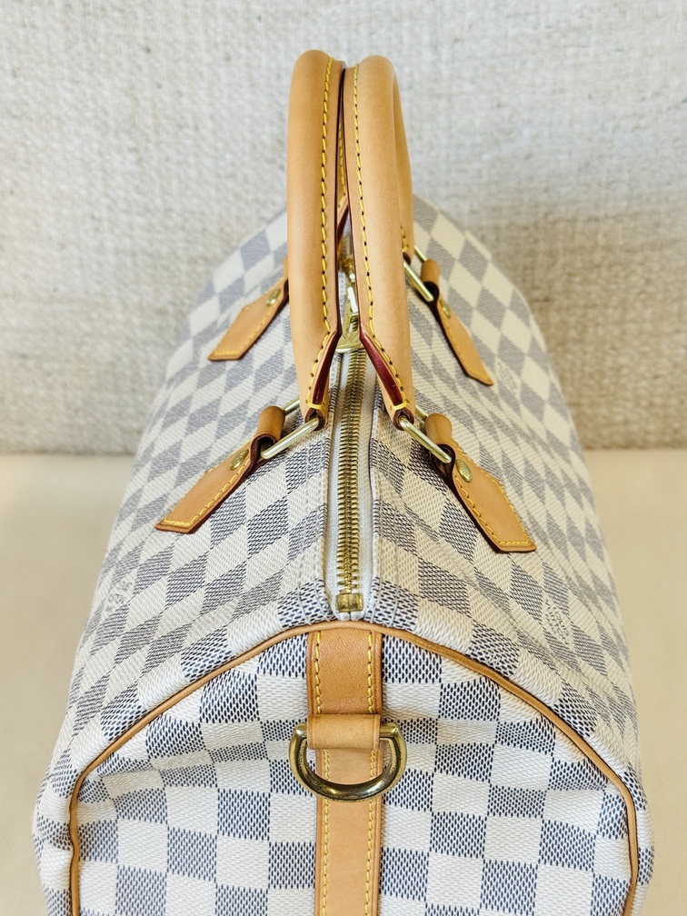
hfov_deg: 30.3
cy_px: 458
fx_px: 1270
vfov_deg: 39.7
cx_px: 344
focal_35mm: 48
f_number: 1.78
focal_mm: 6.76
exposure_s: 1/50
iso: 100
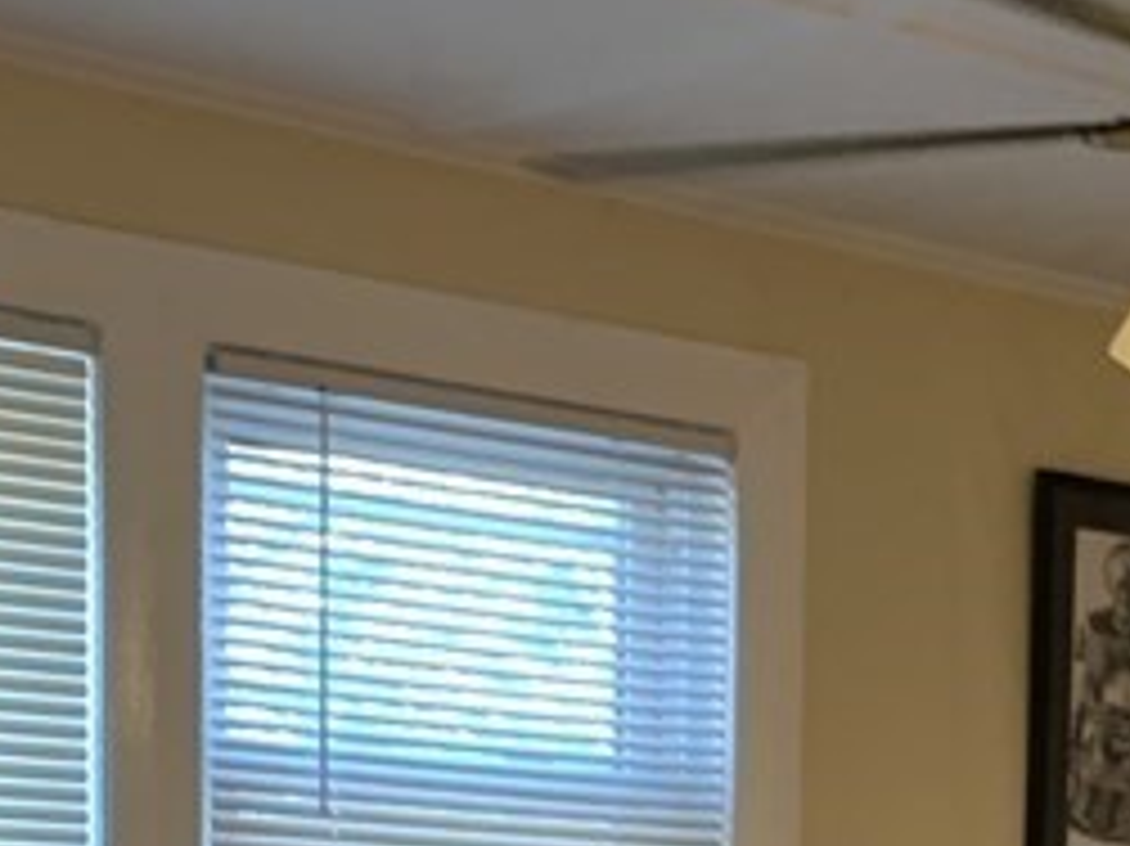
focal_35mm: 106
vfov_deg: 12.8
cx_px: 1454
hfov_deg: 17.4
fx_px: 3459
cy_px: 1494
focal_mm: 4.25
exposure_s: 1/60
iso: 200
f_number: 1.8
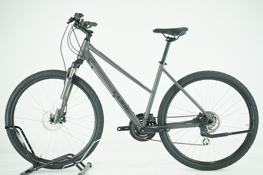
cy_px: 88
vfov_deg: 23.4
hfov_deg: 34.5
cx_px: 132
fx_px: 424
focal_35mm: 58
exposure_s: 1/200
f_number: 6.3
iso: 2500
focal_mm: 58
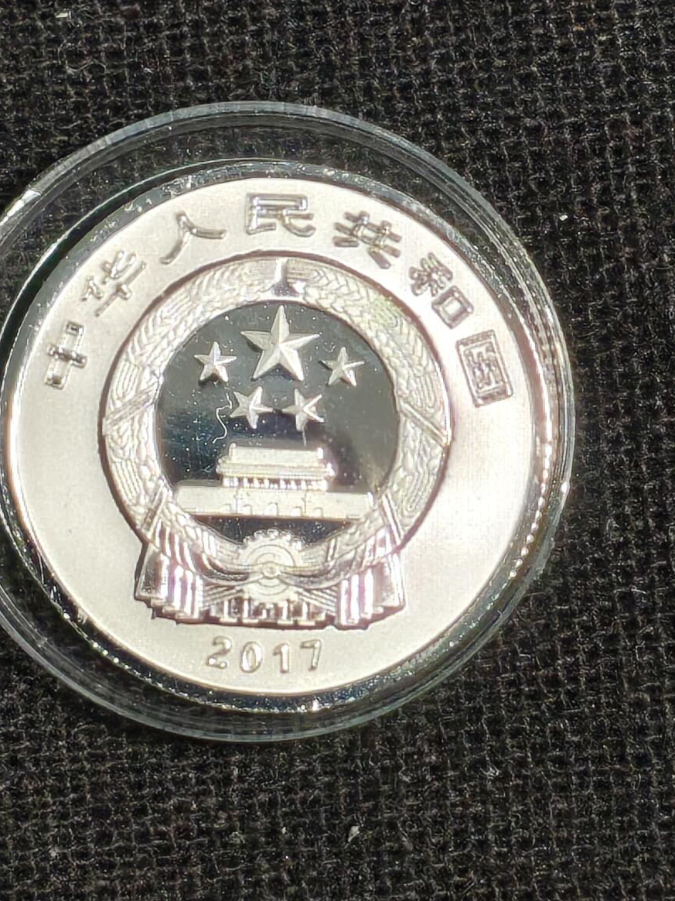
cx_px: 414
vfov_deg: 10.0
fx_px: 5148
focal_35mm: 198
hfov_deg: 7.5
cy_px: 396
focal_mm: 4.94
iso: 50
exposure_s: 1/520
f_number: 1.5
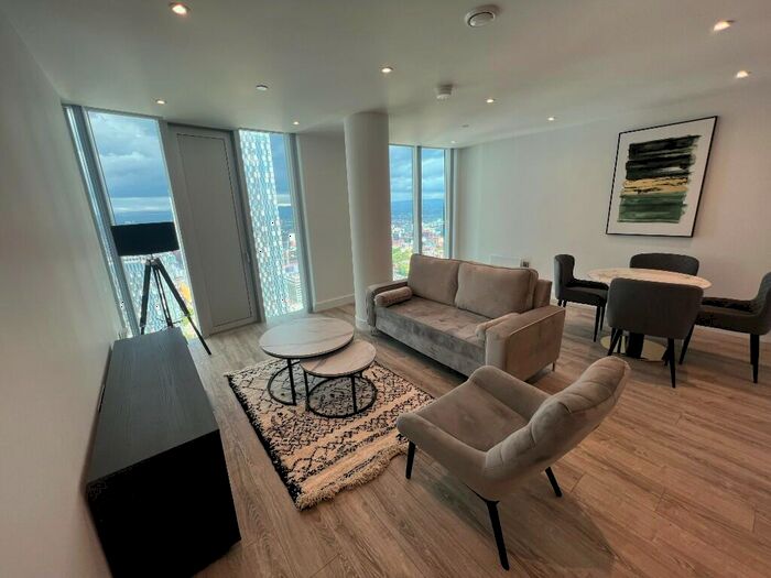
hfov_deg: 106.2
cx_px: 386
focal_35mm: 13
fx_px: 290
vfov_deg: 89.9
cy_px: 289
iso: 32
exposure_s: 1/100
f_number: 1.8
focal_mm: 1.57
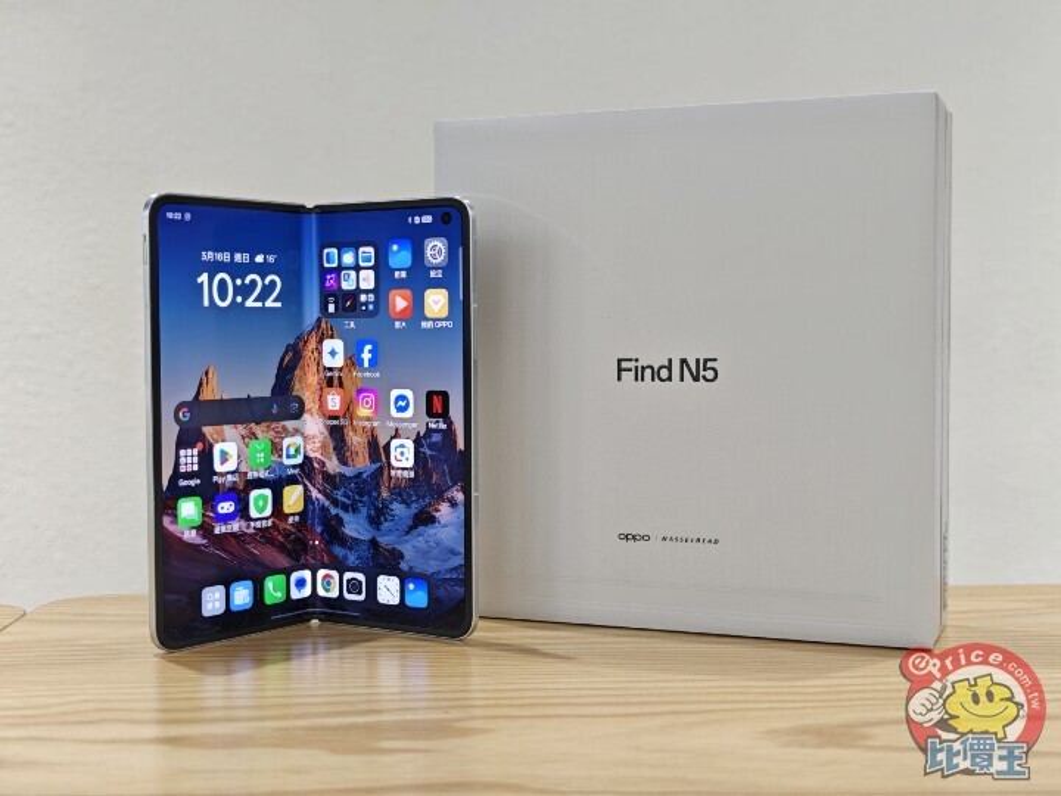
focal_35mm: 46
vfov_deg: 31.5
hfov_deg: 41.2
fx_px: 1410
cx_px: 530
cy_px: 398
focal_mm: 8.72
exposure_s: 1/120
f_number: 1.63
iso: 125
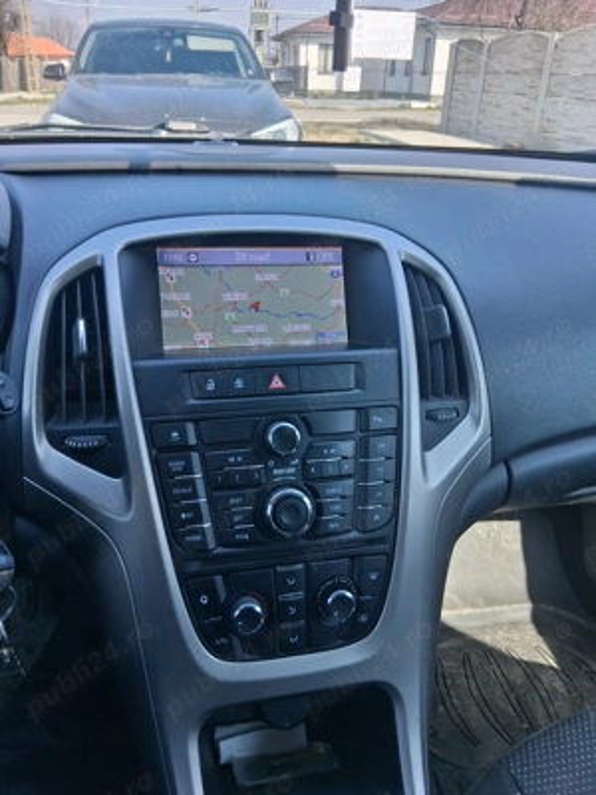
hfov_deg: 53.1
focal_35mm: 26
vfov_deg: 67.3
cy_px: 398
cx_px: 298
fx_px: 597
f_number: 1.8
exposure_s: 1/105
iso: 25
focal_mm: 3.98
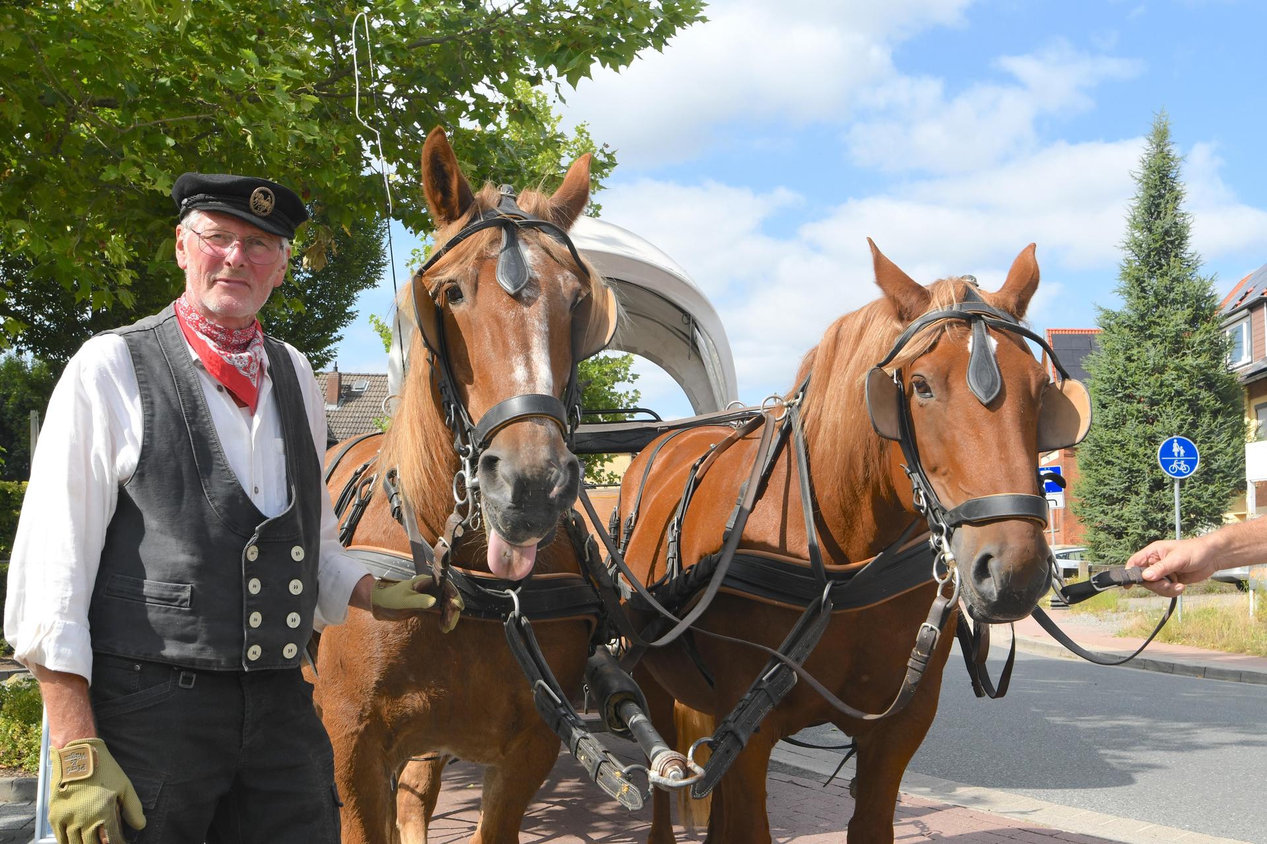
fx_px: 1267
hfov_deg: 53.1
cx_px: 634
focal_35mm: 36
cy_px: 422
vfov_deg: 36.9
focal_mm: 24
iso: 250
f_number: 9
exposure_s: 1/320
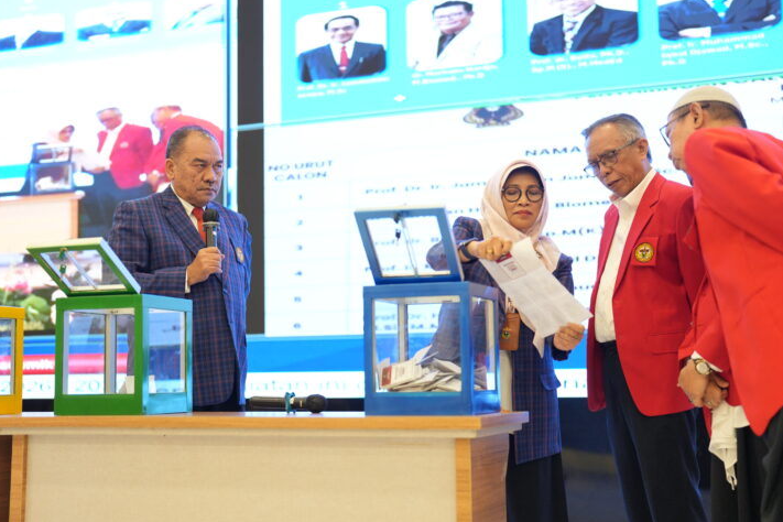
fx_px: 1174
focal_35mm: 54
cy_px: 251
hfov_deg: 36.9
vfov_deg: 25.1
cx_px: 377
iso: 1250
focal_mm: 50
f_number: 1.4
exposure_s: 1/125
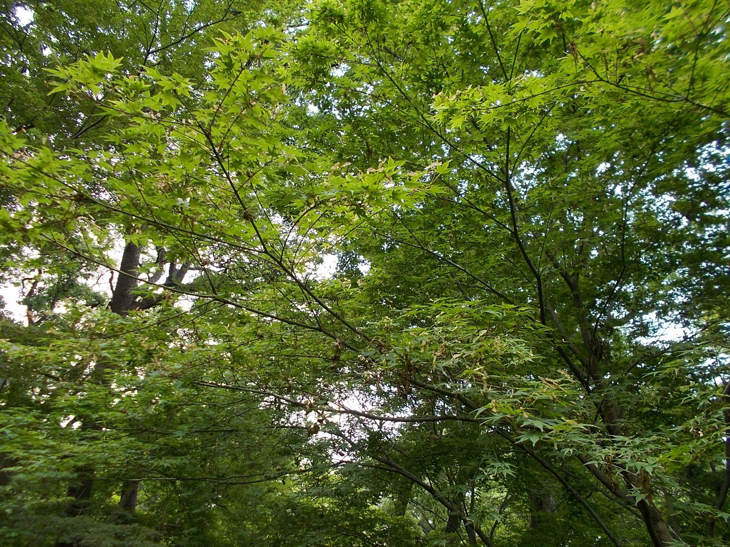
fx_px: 548
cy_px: 274
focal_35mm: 26
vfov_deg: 53.1
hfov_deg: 67.3
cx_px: 365
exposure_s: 1/160
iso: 80
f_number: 3.2
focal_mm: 4.6
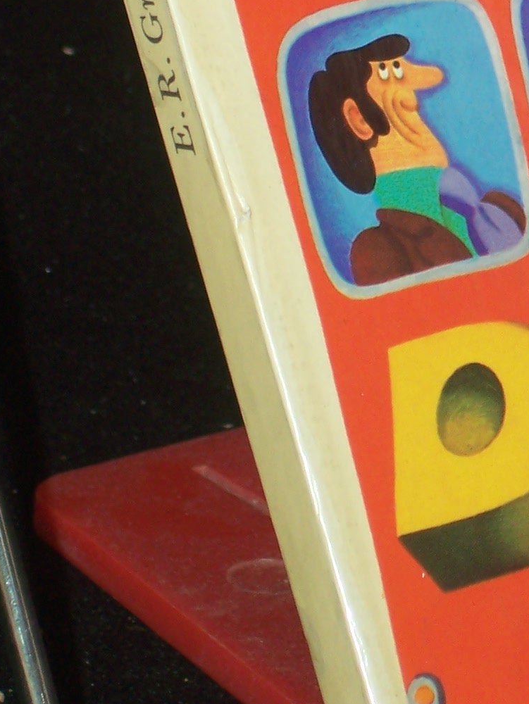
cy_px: -57
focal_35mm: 289
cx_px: 498
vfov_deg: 6.8
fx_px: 5884
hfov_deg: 5.1
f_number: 4.6
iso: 80
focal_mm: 16.8
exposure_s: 1/100
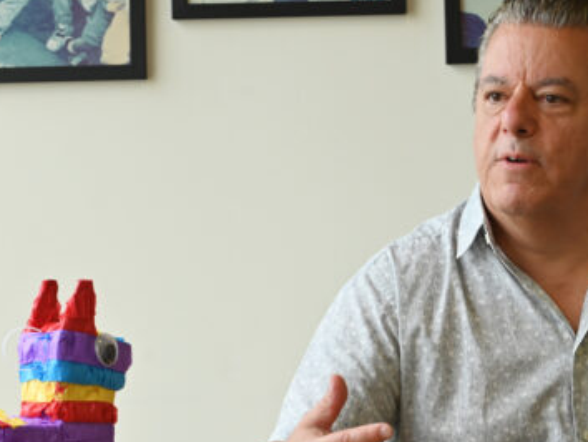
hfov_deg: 10.5
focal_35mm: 187
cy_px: 331
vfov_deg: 7.9
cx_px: 443
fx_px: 3179
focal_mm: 102
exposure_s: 1/160
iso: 1000
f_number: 6.3
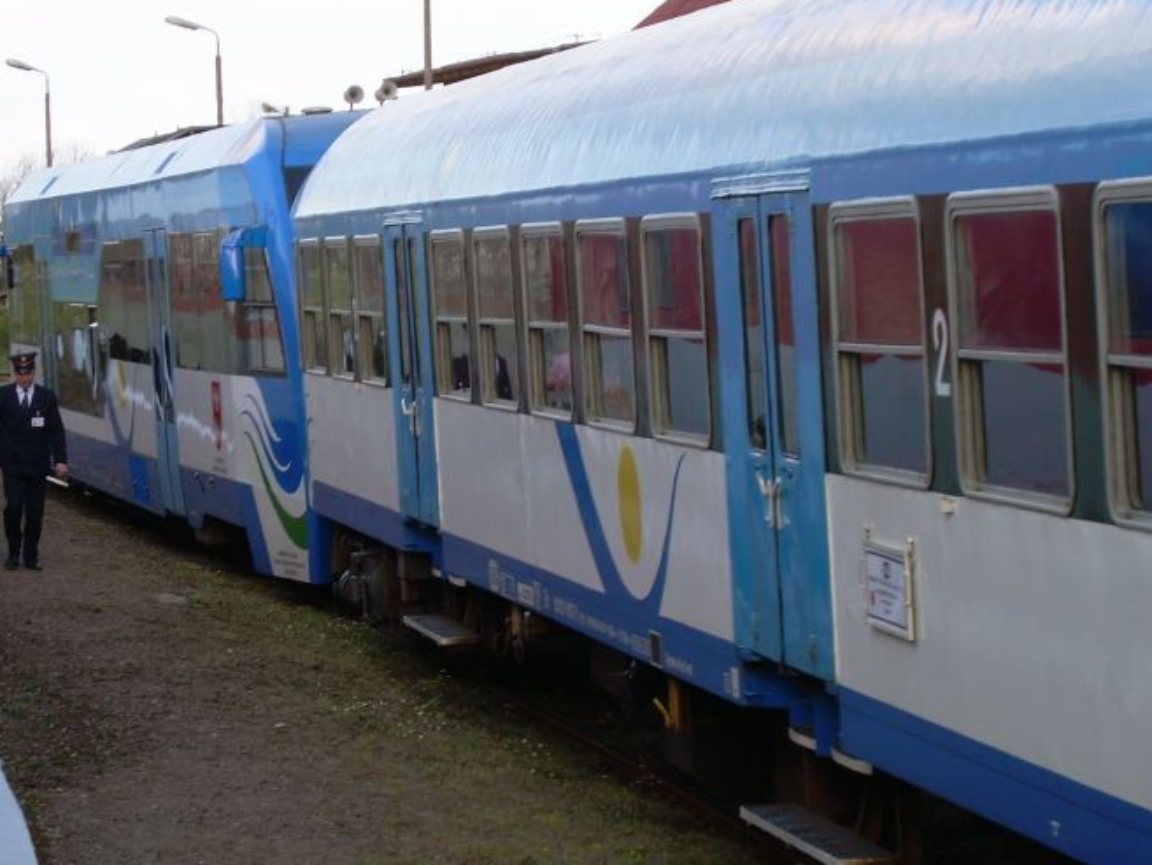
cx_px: 524
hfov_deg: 14.7
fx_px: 4460
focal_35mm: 134
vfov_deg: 11.1
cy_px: 409
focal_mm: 18.9
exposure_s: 1/115
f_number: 4.9
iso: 50
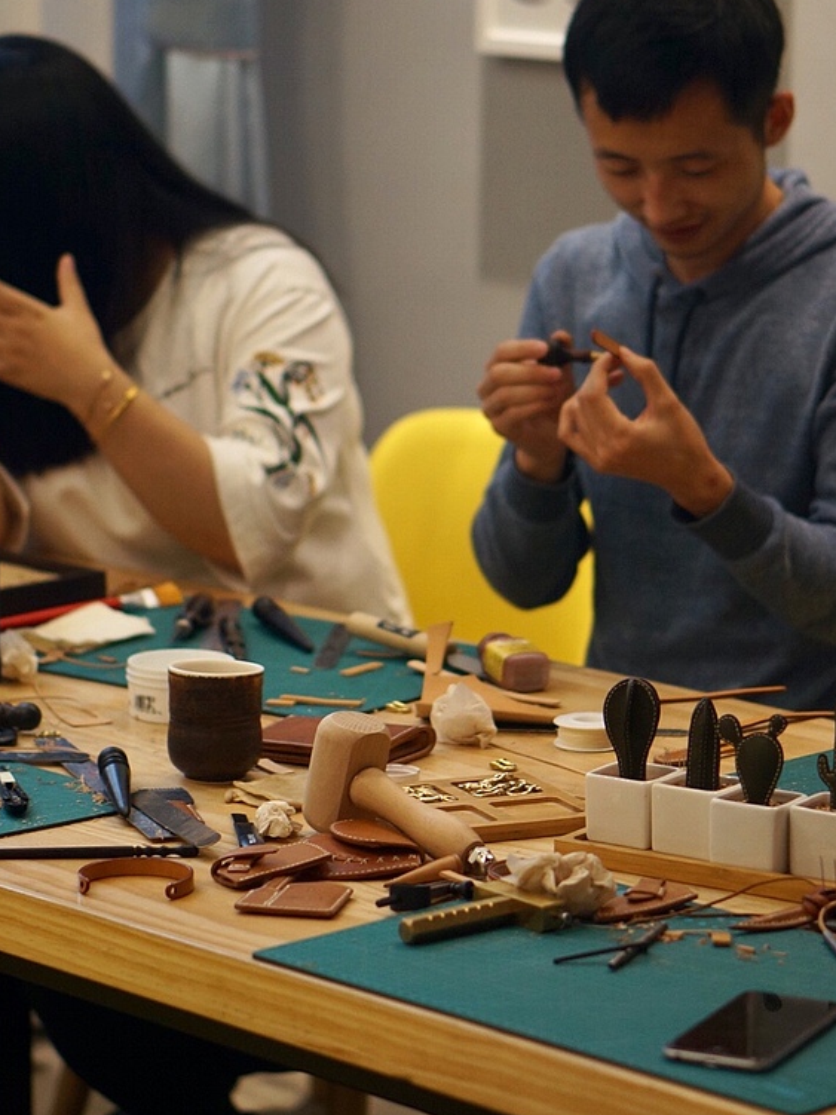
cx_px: 460
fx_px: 3962
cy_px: 495
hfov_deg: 12.0
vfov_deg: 16.0
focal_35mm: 123
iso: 400
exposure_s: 1/125
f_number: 1.8
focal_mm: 50
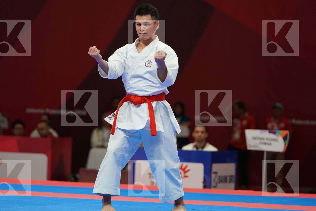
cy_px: 108
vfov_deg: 5.5
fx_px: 2203
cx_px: 146
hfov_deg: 8.2
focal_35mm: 251
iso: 1250
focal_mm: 223
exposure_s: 1/500
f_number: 4
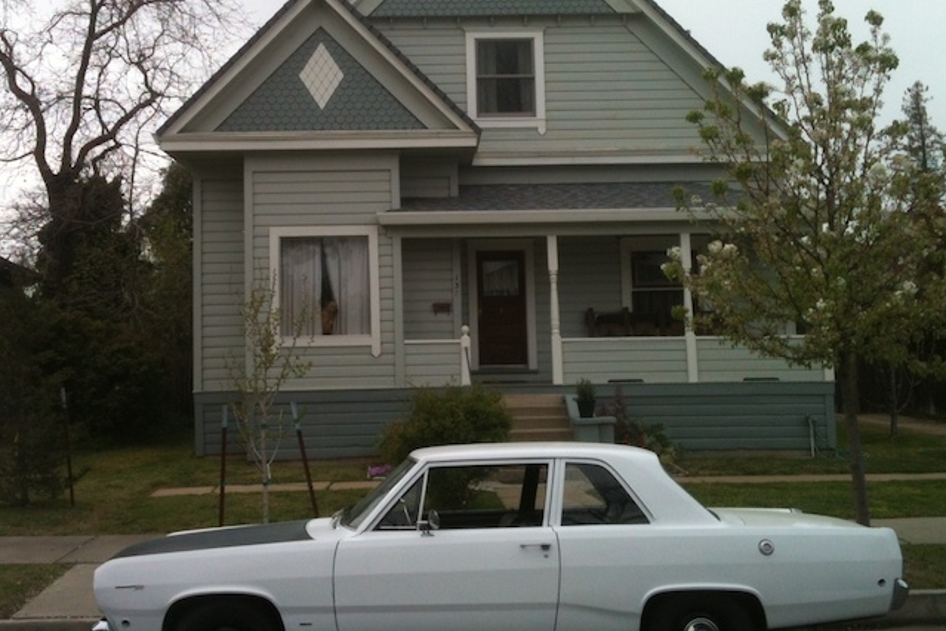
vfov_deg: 32.5
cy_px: 236
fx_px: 1077
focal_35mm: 41
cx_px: 468
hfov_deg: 47.4
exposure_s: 1/1090
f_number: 2.8
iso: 64
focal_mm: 3.85
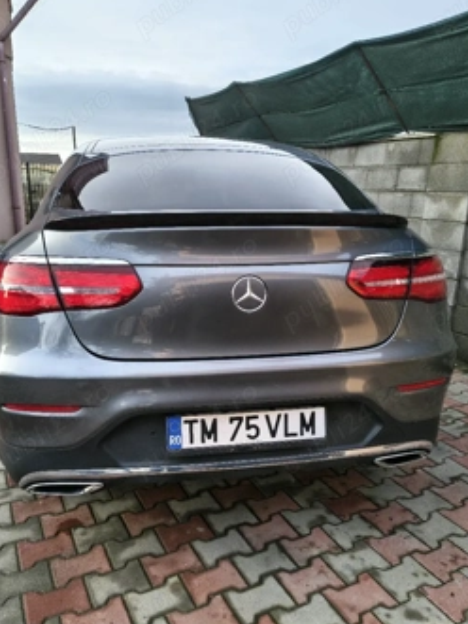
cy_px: 305
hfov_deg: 48.2
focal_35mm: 29
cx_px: 234
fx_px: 523
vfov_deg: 61.7
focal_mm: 5.56
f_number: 1.8
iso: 115
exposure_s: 1/120
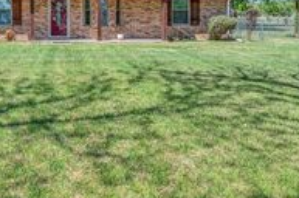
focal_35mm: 45
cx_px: 56
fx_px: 376
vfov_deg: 28.5
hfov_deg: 41.4
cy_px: 23
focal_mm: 17.5
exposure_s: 1/320
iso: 125
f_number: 8
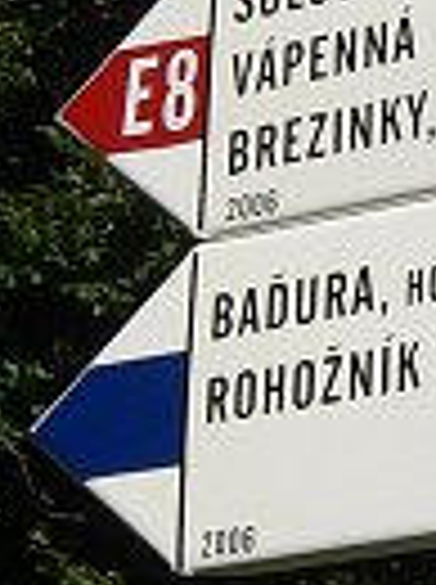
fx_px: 2965
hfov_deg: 8.2
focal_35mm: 176
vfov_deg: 11.2
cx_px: 634
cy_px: 184
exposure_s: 1/1250
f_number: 4.4
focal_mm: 6.3
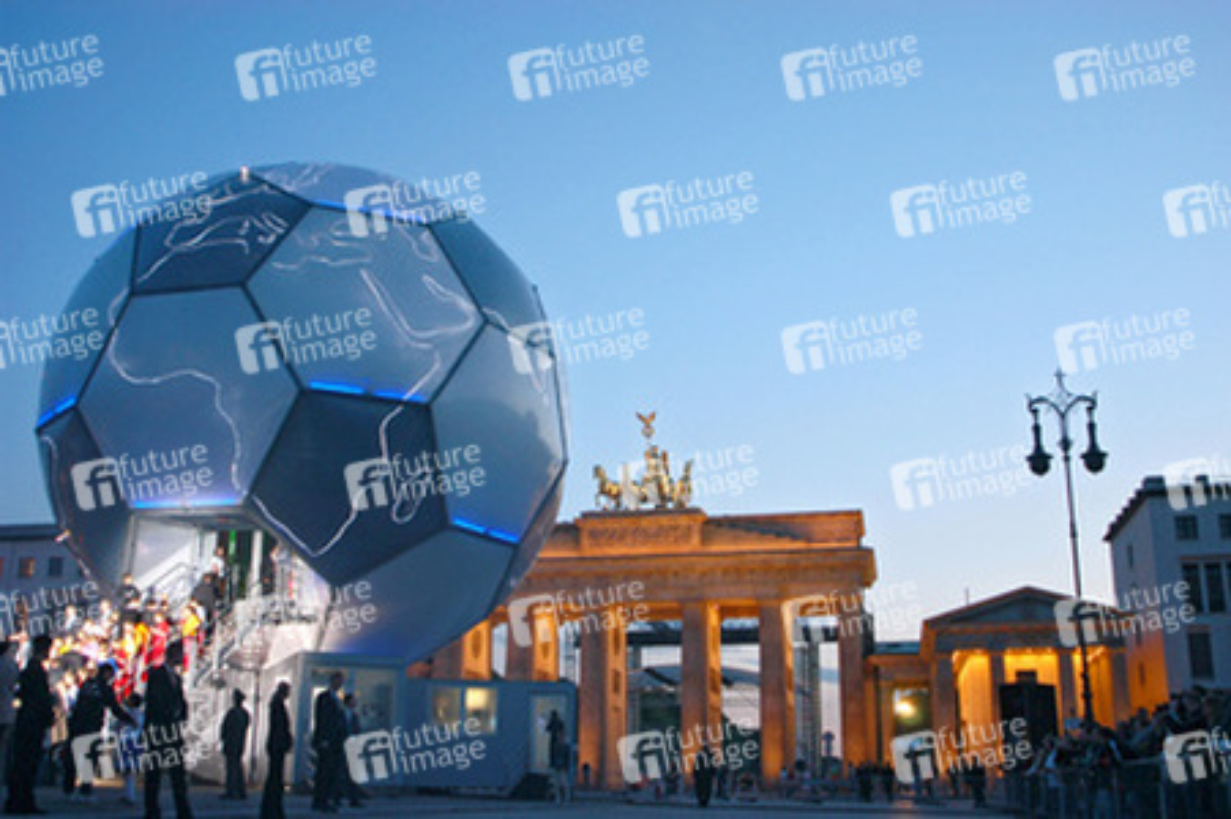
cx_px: 616
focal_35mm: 36
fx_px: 1230
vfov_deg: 36.8
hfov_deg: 53.2
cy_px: 410
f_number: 3.5
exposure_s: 1/20
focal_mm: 24
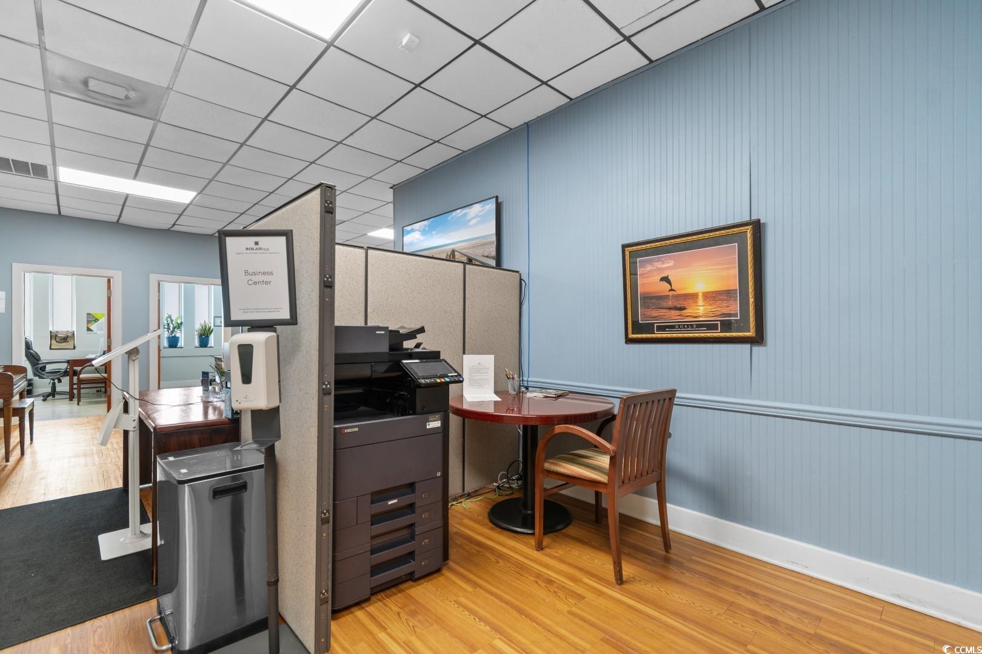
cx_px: 491
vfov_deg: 77.3
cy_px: 327
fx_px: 409
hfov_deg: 100.4
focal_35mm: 15
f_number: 4.5
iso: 100
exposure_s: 1
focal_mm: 10
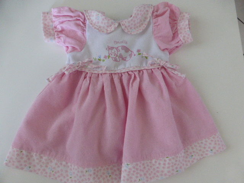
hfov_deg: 69.4
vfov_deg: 54.9
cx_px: 122
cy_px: 92
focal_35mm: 25
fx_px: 176
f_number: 3.3
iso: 400
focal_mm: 4.3
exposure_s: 1/40
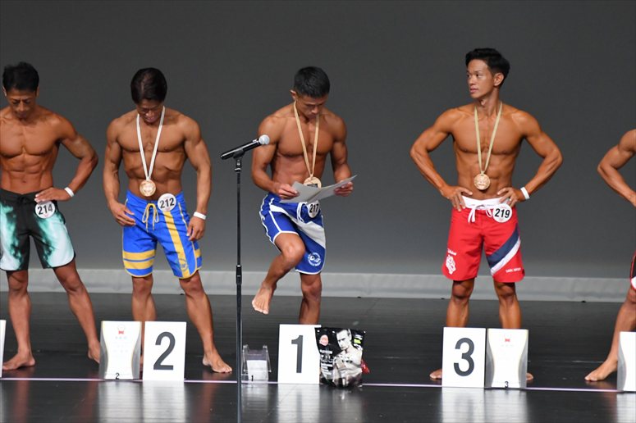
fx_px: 6092
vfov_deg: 4.0
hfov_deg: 6.0
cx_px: 318
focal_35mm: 345
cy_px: 212
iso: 5000
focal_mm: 230
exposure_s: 1/400
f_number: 5.6
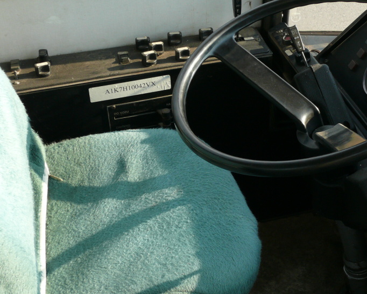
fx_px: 598
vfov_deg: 27.6
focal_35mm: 55
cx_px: 261
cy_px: 150
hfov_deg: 33.7
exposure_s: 1/200
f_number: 4
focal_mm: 7.4
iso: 100
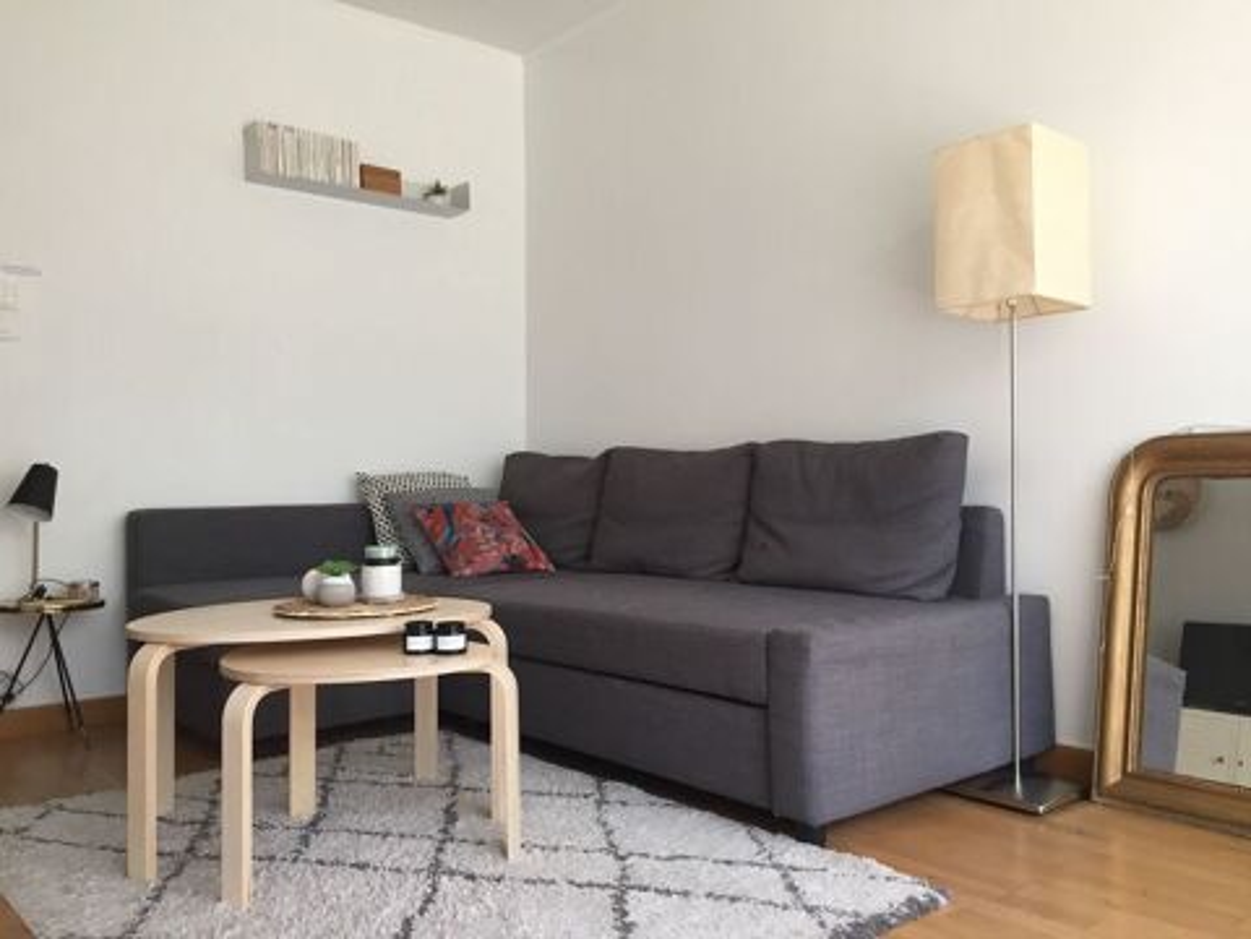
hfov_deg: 61.7
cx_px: 626
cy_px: 470
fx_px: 1048
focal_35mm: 29
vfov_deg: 48.2
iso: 50
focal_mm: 4.15
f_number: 2.2
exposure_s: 1/33
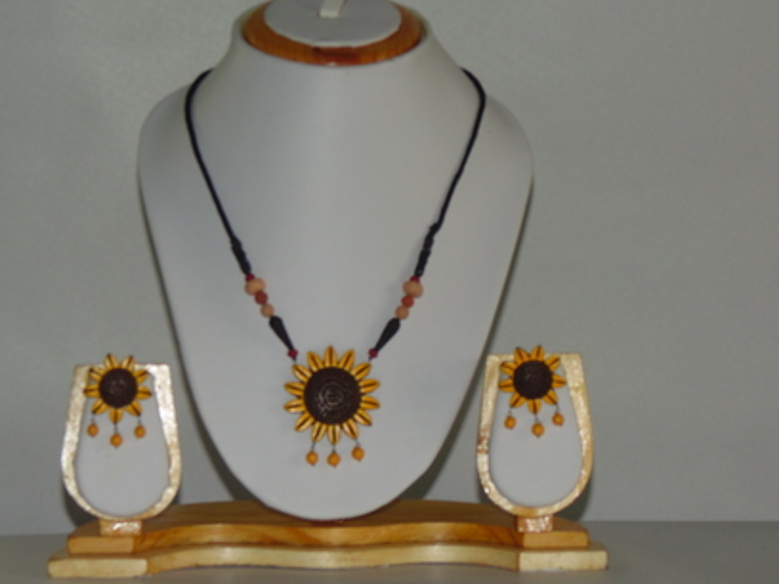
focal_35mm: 130
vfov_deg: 11.4
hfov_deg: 15.2
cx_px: 376
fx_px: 2926
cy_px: 327
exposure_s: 1/40
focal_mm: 19
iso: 100
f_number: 4.5
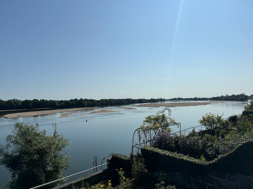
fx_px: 175
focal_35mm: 24
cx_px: 126
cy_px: 94
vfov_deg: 56.8
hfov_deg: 71.6
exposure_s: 1/20000
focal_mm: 6.76
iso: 80
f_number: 1.78
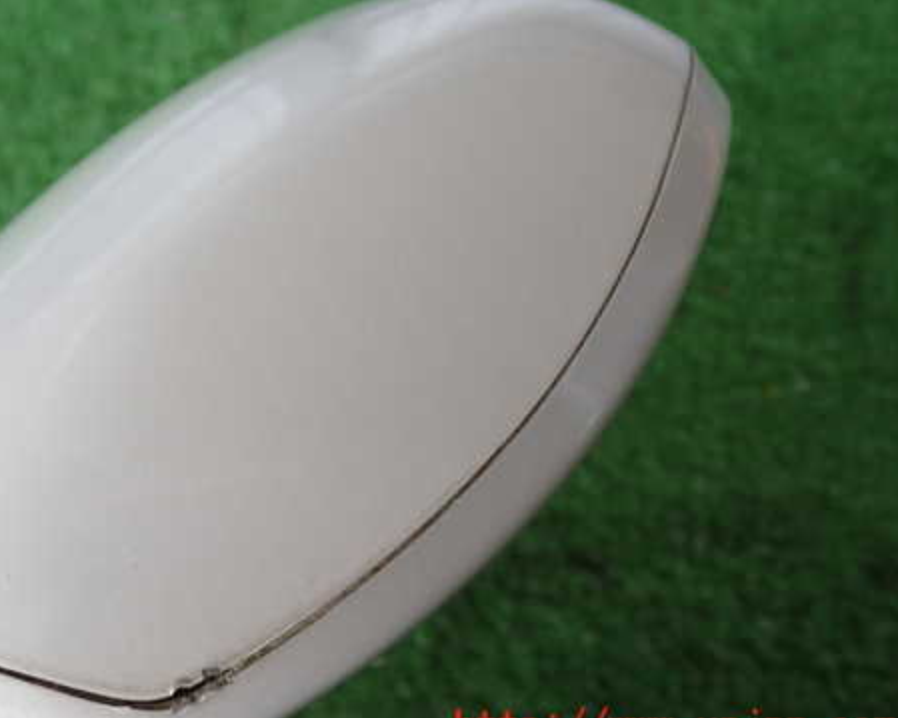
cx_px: 306
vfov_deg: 32.0
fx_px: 1249
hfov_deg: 39.1
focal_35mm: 47
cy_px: 304
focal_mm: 6.37
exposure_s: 1/80
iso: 125
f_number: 2.5
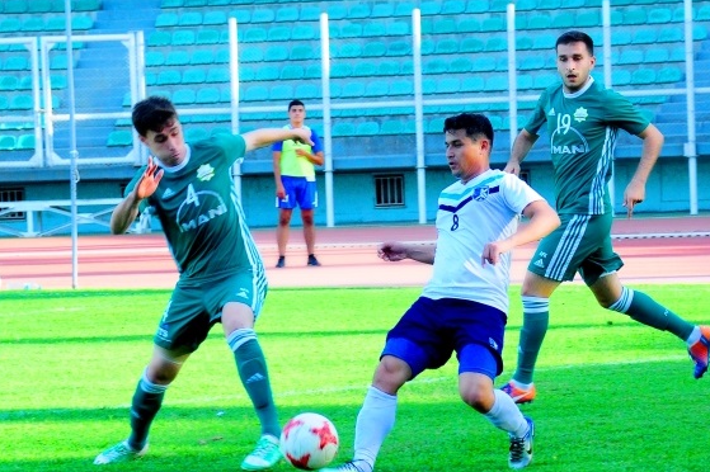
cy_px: 270
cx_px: 391
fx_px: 3094
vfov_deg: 8.7
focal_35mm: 157
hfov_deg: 13.1
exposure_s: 1/320
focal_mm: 90
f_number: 5.6
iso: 640
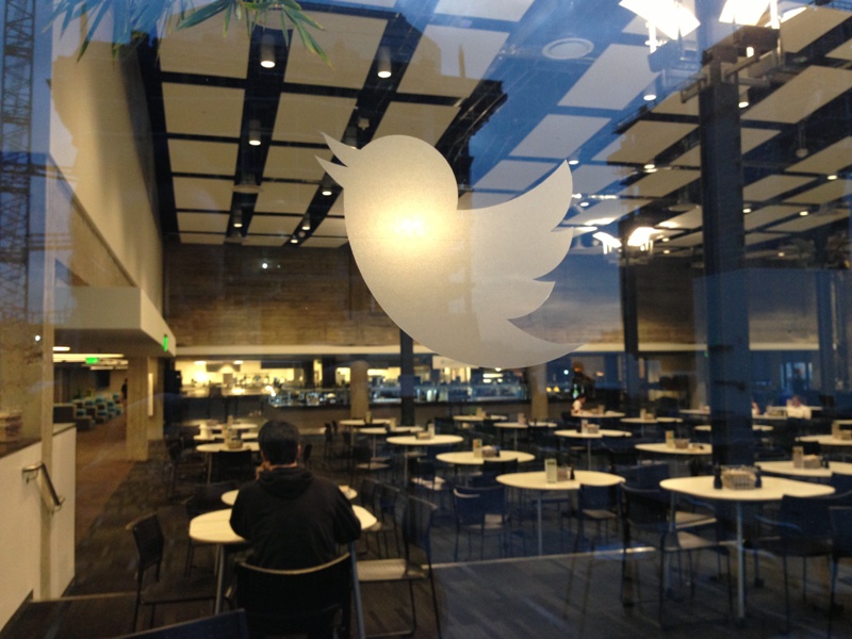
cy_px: 320
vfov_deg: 42.9
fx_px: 812
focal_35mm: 33
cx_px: 426
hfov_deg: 55.4
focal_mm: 4.13
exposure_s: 1/20
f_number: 2.4
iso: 125
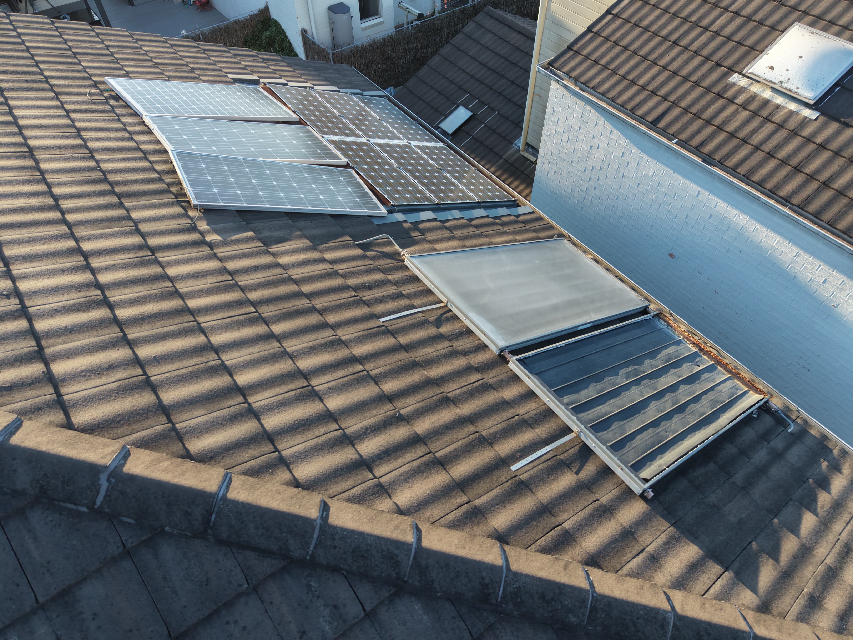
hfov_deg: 71.6
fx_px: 591
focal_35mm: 24
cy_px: 320
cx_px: 426
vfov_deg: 56.8
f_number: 1.8
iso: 200
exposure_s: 1/640
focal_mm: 8.67
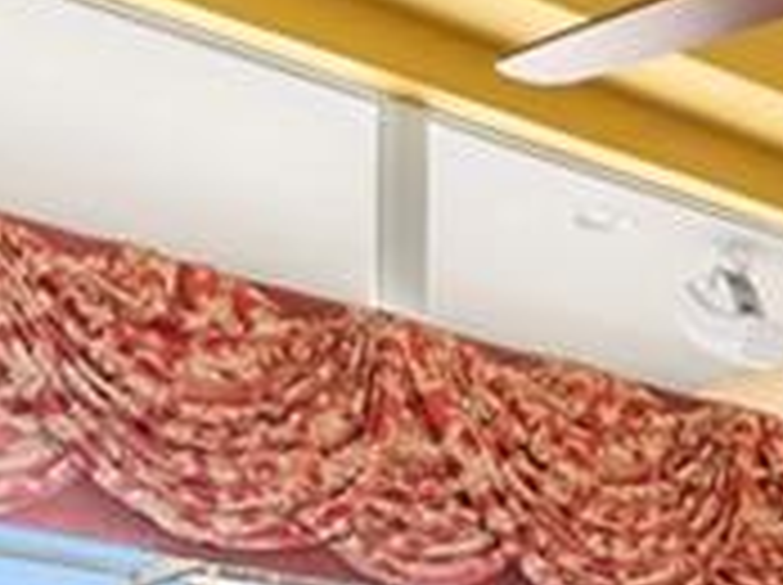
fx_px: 2304
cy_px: 1300
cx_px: 1359
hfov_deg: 16.5
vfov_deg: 12.2
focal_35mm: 102
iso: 320
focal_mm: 12
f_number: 8
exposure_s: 1/1.25
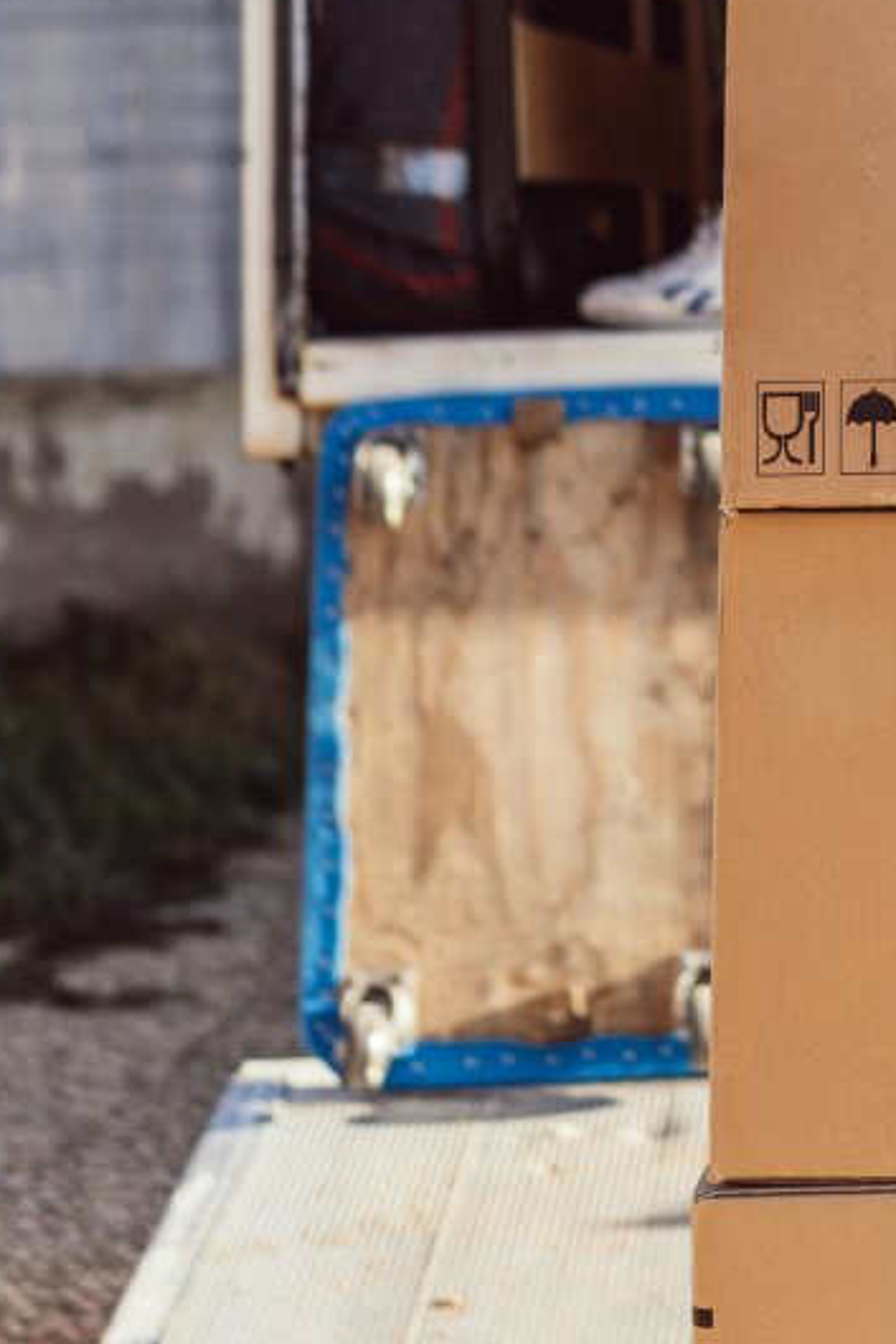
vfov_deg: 16.7
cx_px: 1003
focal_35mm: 119
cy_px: -56
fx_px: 4444
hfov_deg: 11.3
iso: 100
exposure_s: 1/1600
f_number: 1.4
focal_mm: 35
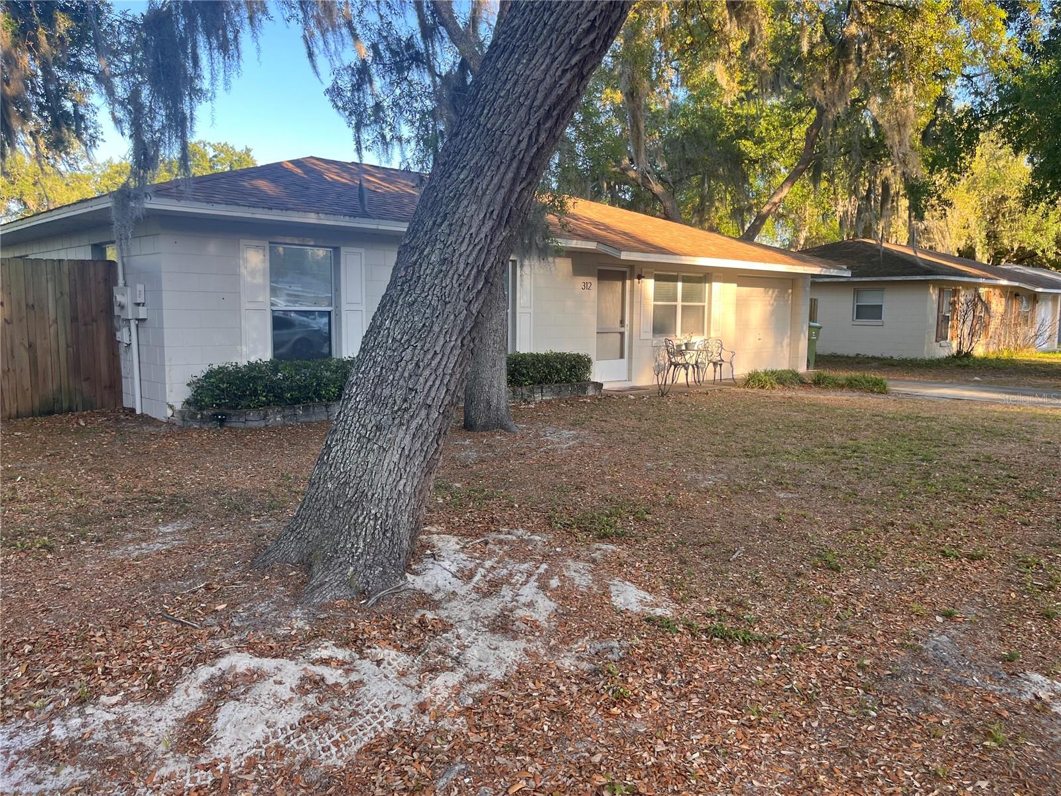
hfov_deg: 67.3
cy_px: 398
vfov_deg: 53.1
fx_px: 797
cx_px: 530
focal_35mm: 26
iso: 40
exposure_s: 1/202
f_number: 1.6
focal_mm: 5.1
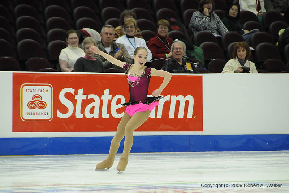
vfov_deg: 4.6
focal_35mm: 300
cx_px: 144
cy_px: 96
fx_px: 2408
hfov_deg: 6.9
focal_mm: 200
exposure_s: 1/640
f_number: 5.6
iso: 3200
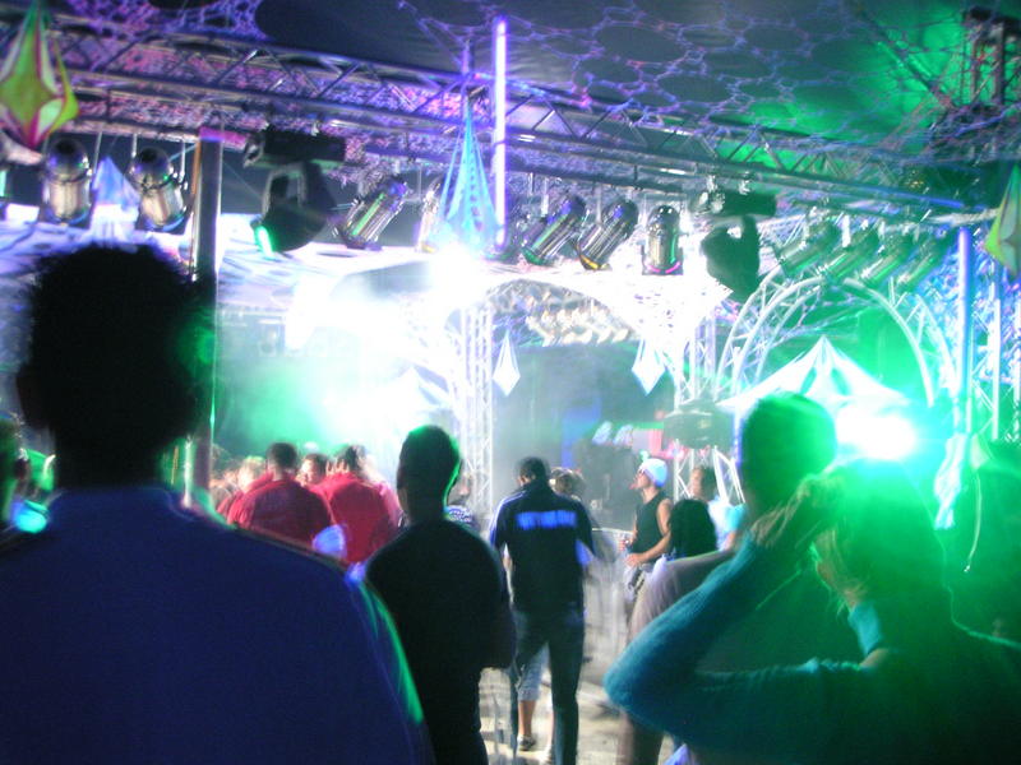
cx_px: 510
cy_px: 382
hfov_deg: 49.0
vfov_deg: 37.7
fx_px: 1121
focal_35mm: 38
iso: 200
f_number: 2.8
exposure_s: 1/2
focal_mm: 6
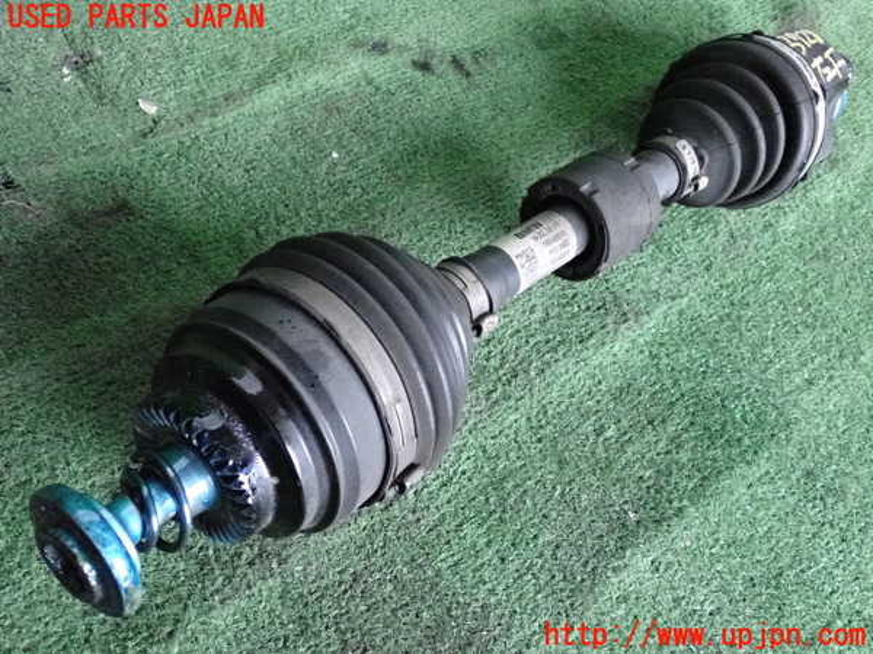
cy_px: 327
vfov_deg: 37.7
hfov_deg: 49.0
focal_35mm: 38
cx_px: 436
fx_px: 958
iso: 4000
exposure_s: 1/125
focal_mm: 6.83
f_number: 2.7
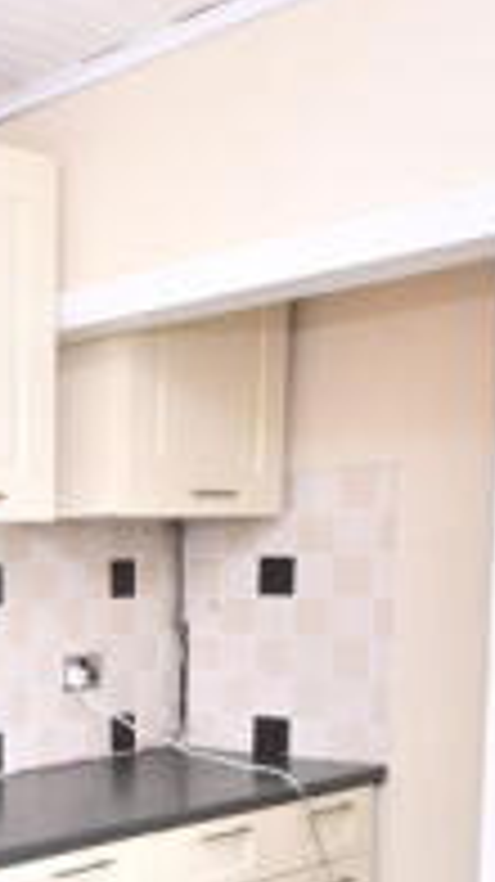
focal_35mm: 56
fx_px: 1309
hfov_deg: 18.9
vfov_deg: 35.9
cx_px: -245
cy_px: 718
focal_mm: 16
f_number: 5.6
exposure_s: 1/200
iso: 400
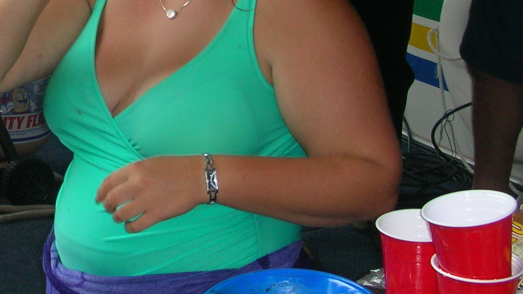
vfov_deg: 12.2
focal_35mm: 98
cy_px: -9
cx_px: 15
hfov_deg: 21.1
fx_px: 1359
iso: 76
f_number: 3
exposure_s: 1/60.1
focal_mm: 5.8
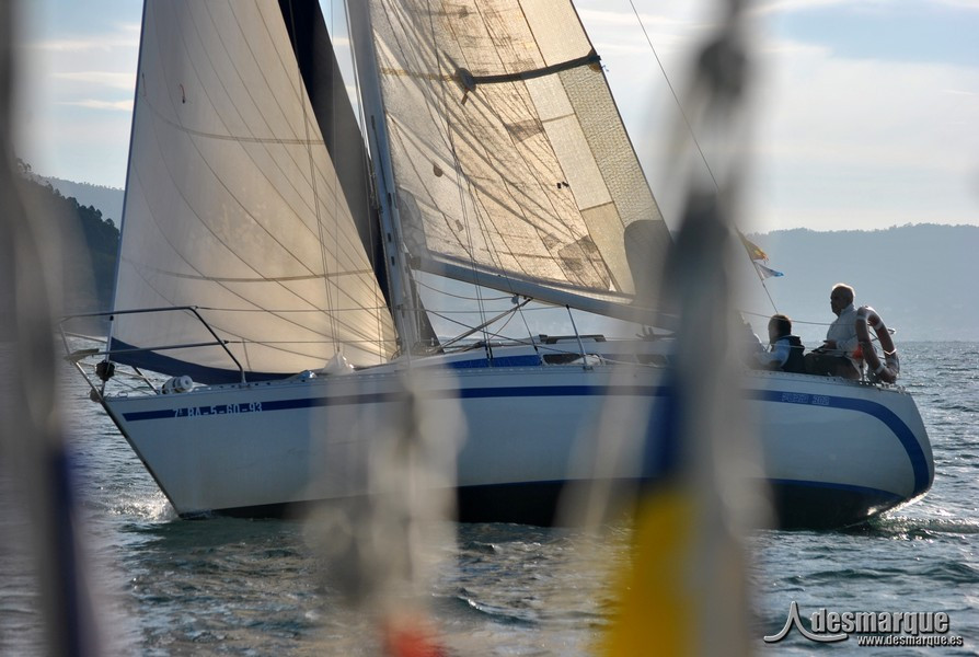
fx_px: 4169
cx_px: 490
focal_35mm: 153
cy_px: 328
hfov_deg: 13.4
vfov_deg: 9.0
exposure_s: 1/640
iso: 100
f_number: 6.3
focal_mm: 102
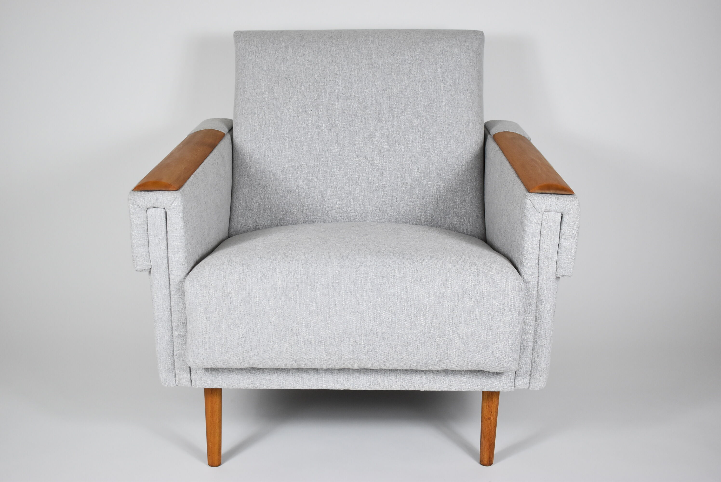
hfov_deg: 42.3
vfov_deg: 29.0
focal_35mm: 46
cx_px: 360
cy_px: 241
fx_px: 932
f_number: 5
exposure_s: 1/125
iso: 800
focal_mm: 31
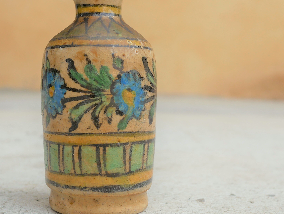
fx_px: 517
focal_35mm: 63
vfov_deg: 23.3
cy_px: 85
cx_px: 134
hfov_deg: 30.7
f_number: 3.5
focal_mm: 20
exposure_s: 1/500
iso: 200
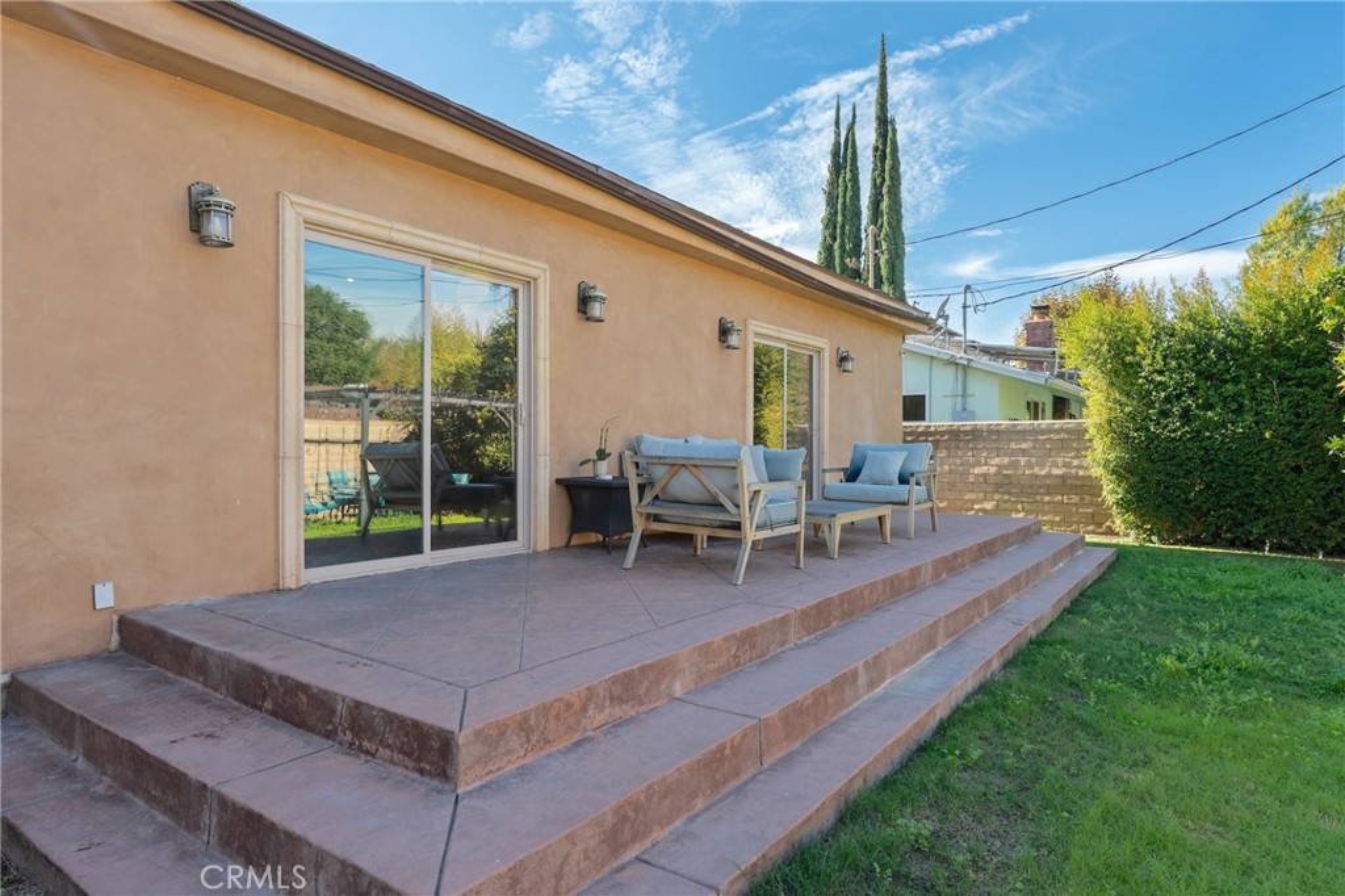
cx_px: 672
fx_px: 758
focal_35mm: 20
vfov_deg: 61.1
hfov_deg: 83.1
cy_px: 448
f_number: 8
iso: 160
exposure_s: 1/160
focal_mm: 20.3
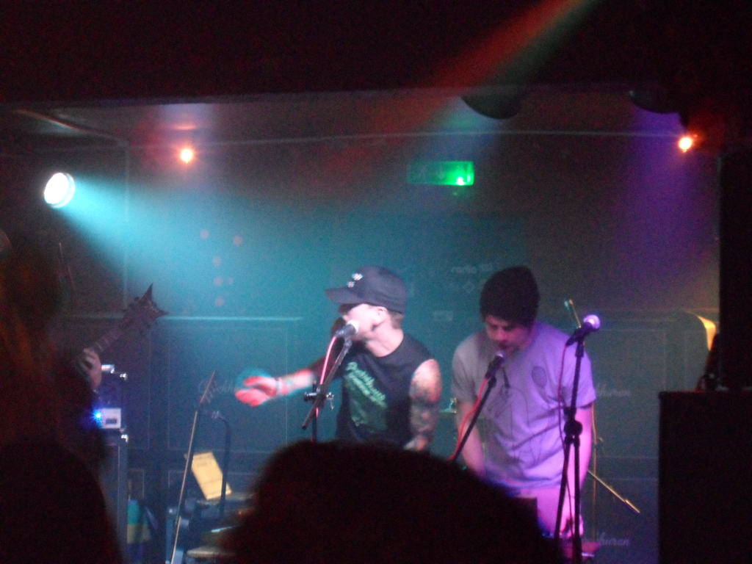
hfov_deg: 24.4
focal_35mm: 80
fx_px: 1738
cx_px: 376
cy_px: 282
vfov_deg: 18.4
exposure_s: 1/6
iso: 1600
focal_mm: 13.2
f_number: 4.2
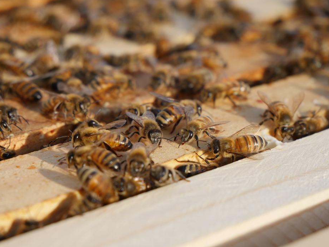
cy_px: 124
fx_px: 1150
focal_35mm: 121
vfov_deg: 12.2
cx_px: 164
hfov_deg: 16.3
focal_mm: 60
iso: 200
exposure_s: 1/320
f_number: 6.3
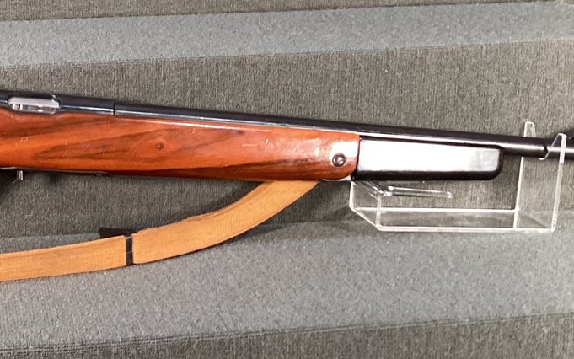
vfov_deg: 17.8
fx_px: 1142
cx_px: 45
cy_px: 142
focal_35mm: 73
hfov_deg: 27.1
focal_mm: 3.3
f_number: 2.4
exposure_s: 1/50
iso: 200
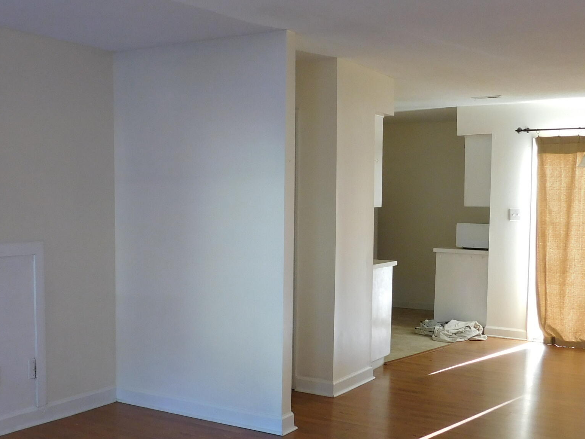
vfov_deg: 32.1
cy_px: 255
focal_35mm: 45
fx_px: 761
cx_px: 246
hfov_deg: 41.9
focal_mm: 4
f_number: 3
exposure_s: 1/30
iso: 125
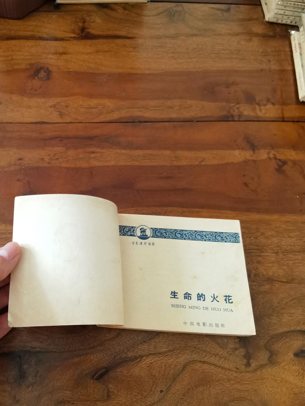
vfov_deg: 65.3
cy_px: 203
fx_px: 317
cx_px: 152
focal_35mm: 27
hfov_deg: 51.4
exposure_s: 1/60
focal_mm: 2.26
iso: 200
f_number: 2.2
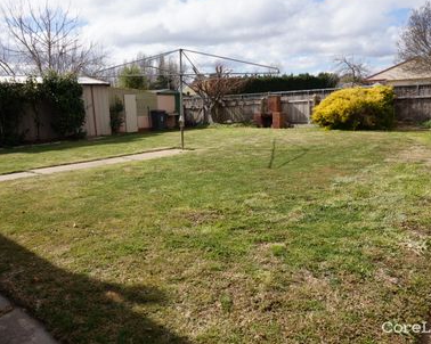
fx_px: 357
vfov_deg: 51.5
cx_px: 210
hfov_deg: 62.2
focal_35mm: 28
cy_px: 168
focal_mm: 16
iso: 100
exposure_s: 1/60
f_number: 14
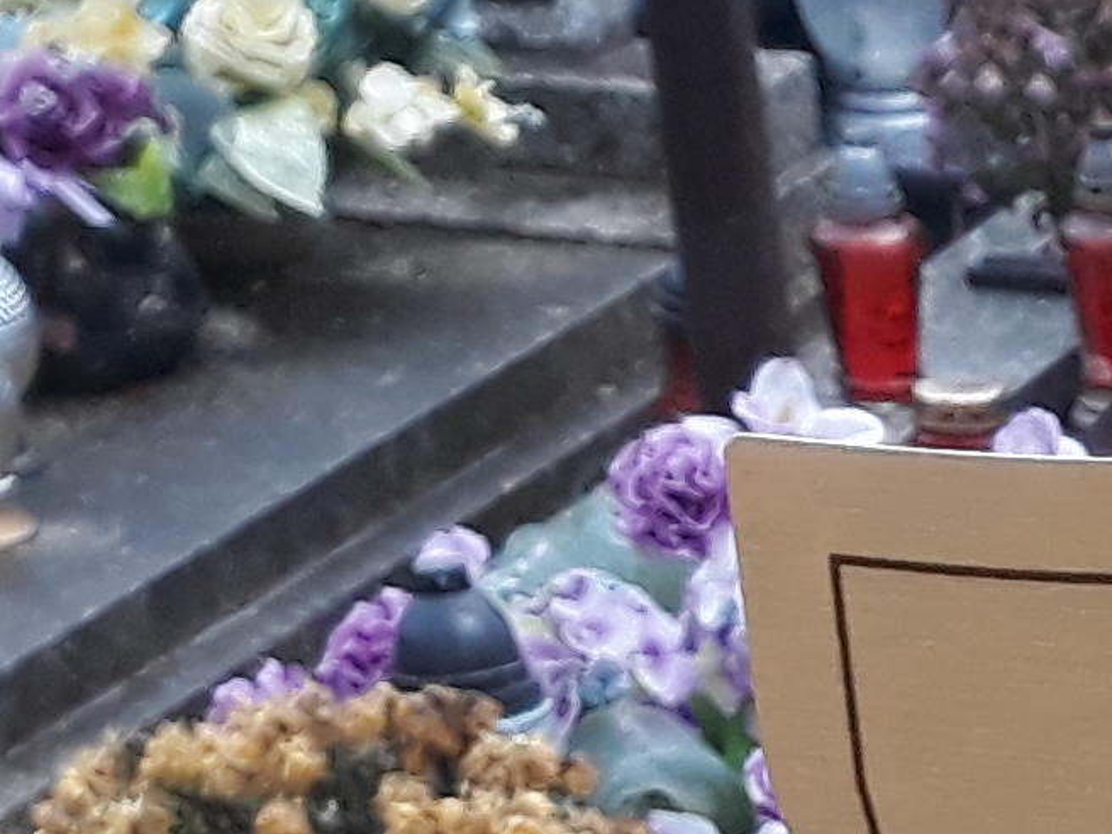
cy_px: 1724
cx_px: 2522
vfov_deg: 8.3
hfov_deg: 10.3
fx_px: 5461
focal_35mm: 170
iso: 64
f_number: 1.7
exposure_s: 1/100
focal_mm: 3.71
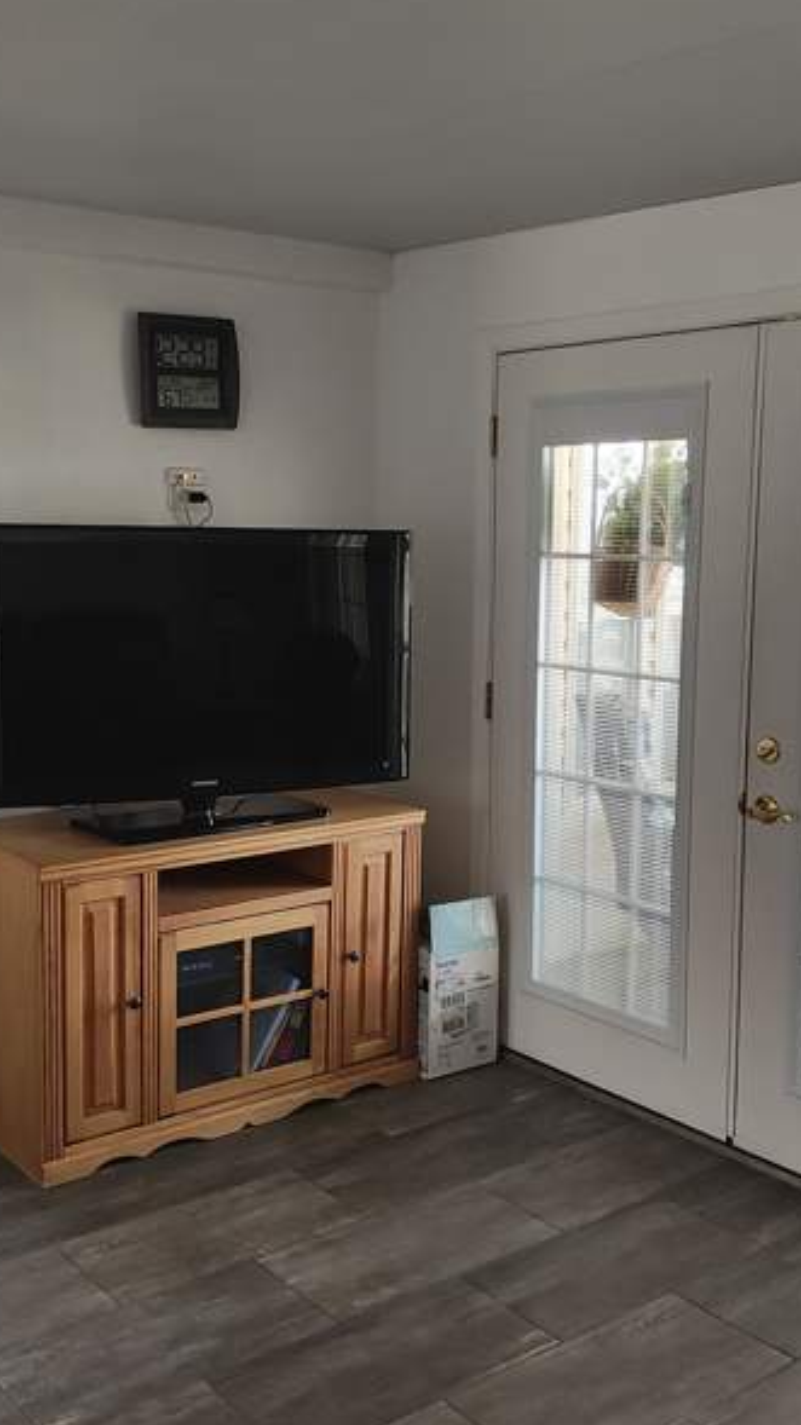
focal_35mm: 37
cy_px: 709
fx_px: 1398
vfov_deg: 54.0
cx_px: 390
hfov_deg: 32.0
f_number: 1.5
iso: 160
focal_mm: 4.15
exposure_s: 1/30
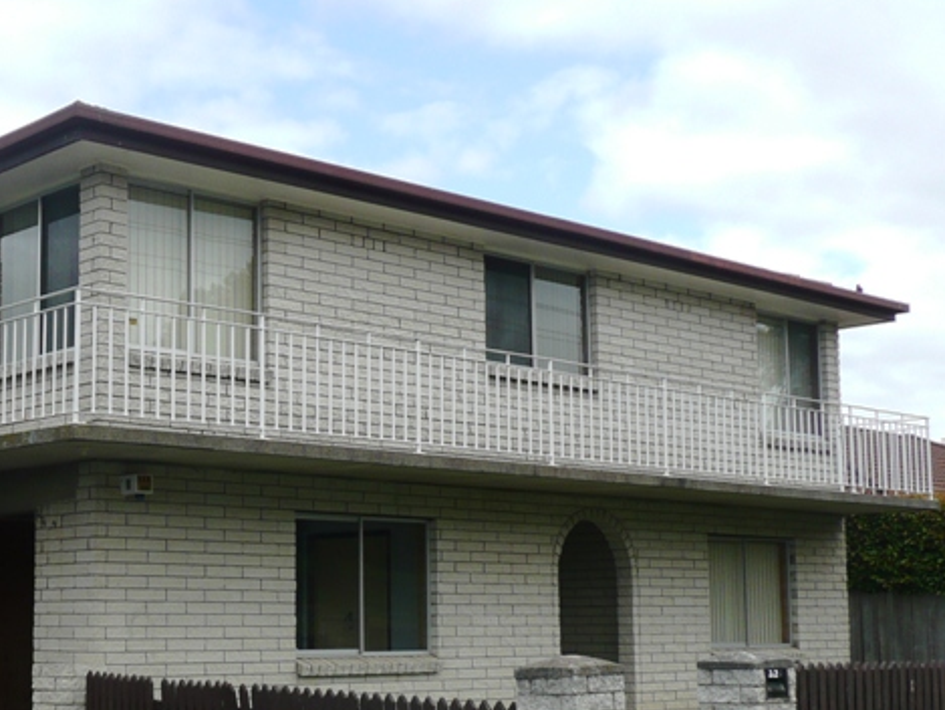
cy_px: 446
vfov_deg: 25.2
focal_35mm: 58
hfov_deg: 32.4
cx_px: 210
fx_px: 1584
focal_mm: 5.5
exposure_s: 1/400
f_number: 3.6
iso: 100
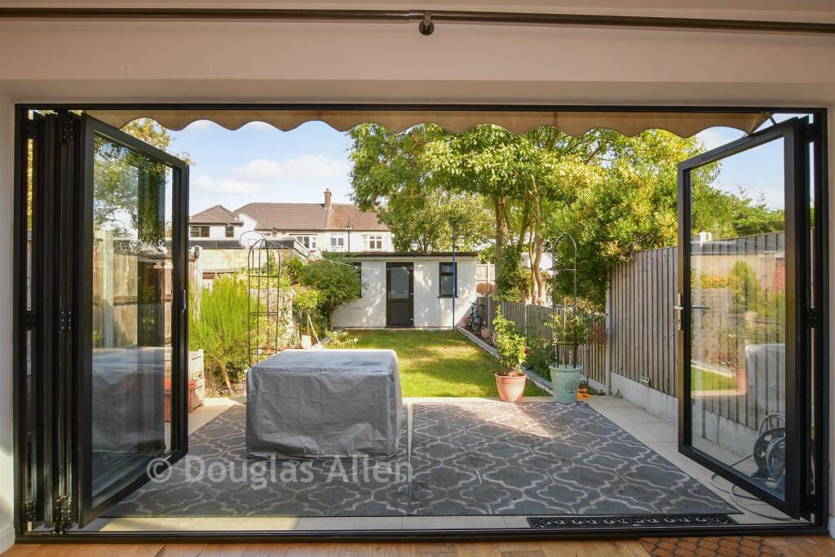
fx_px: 441
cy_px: 278
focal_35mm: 19
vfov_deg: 64.6
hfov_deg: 86.9
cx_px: 418
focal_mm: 13
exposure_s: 1/60
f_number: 8
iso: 125
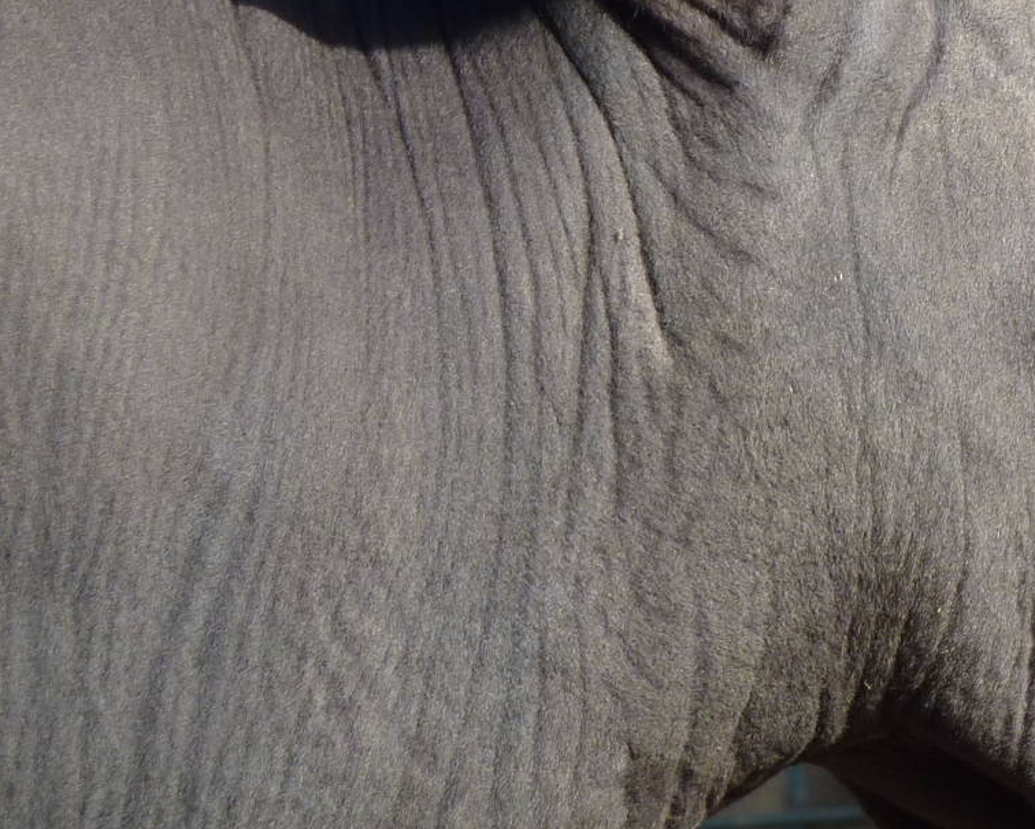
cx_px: 1071
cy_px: 196
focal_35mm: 500
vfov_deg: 3.1
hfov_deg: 3.9
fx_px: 15318
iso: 160
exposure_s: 1/200
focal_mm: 39.7
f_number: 4.7
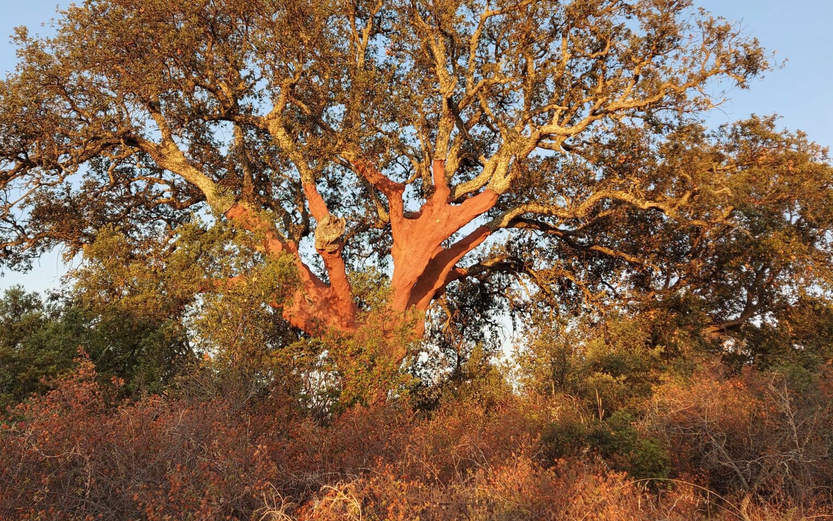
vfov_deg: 36.8
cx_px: 410
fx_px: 772
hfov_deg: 56.7
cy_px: 168
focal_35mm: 34
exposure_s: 1/143
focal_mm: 5.23
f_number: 1.8
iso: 32
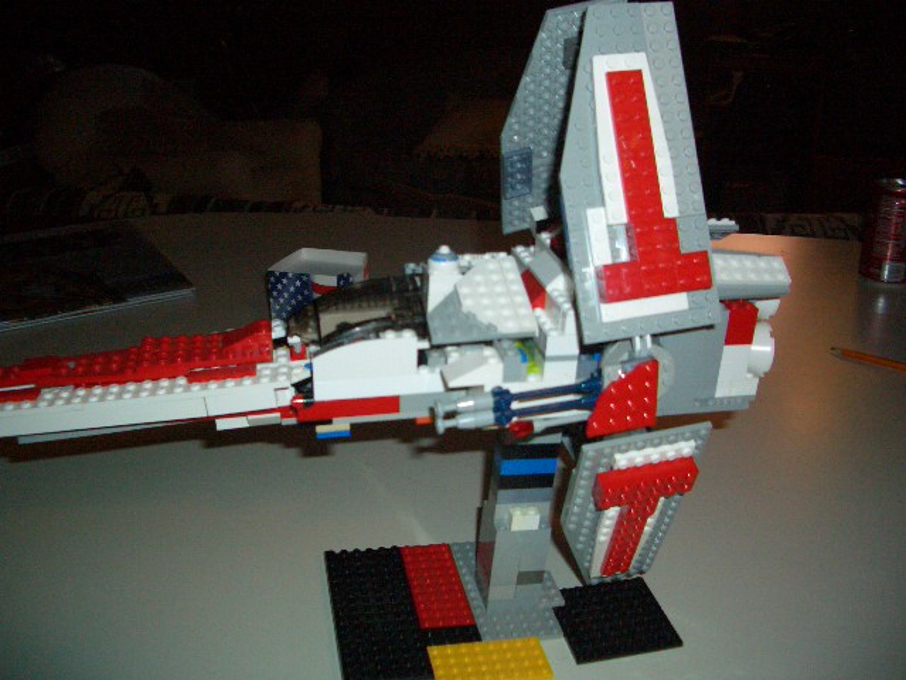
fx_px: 916
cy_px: 340
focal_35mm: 35
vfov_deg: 40.7
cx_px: 453
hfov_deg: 52.6
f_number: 2.6
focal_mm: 5.8
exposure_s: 1/60
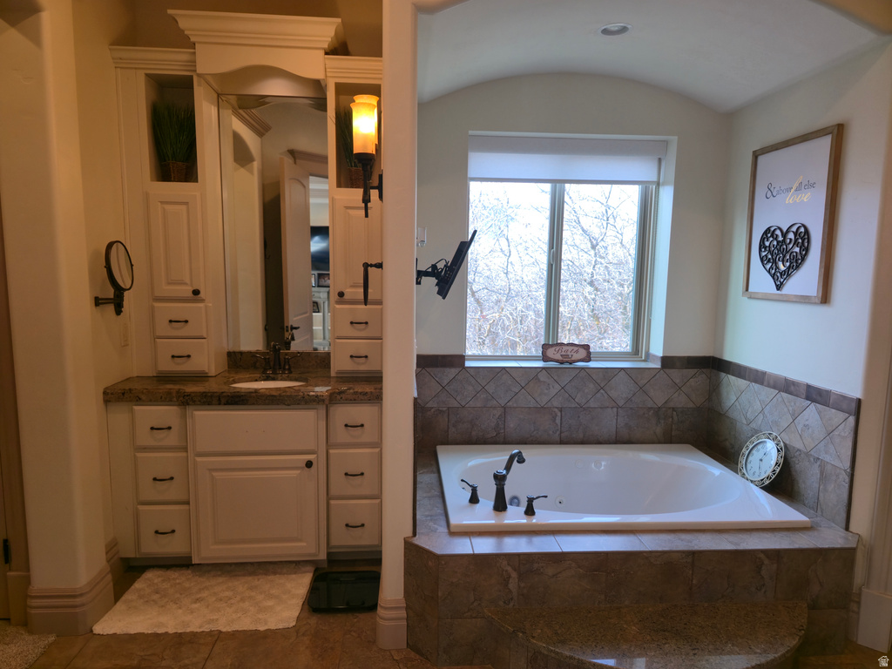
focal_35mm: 23
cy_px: 334
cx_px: 446
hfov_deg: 73.9
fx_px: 593
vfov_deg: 58.9
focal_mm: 6.3
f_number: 1.7
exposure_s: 1/60
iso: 25
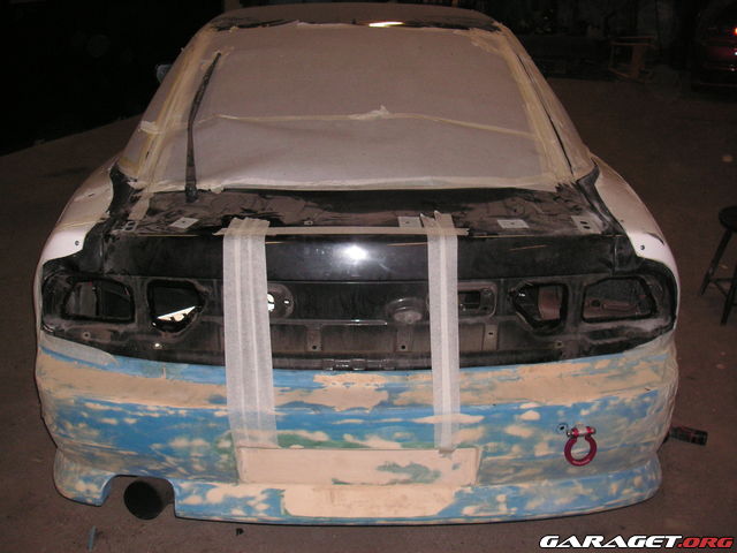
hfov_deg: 49.0
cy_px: 276
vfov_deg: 37.7
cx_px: 368
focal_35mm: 38
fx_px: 809
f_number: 3.3
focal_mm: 6.3
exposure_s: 1/45
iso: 160
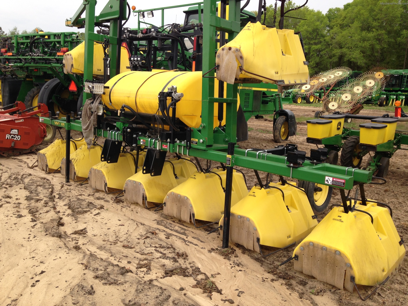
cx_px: 204
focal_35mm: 33
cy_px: 153
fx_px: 389
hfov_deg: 55.4
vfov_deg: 42.9
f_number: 2.4
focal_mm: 4.12
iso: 50
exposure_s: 1/191
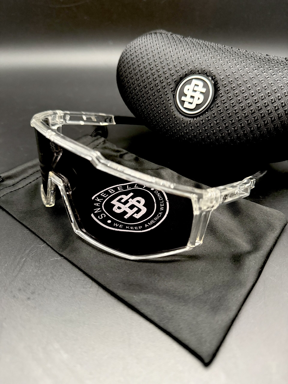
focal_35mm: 24
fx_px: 266
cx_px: 144
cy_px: 192
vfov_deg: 71.6
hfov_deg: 56.8
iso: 1000
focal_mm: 6.76
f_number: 1.78
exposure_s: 1/36
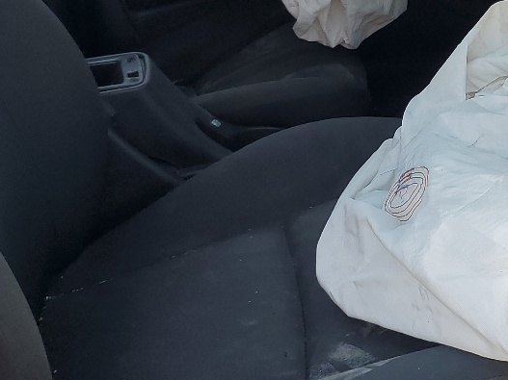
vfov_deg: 18.6
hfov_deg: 24.2
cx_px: 433
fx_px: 1159
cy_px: 131
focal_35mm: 79
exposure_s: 1/1250
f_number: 1.5
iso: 50
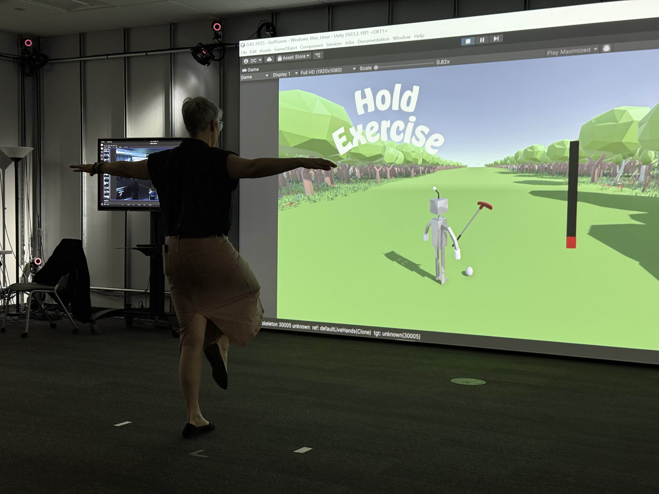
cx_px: 330
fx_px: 914
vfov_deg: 30.3
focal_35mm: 48
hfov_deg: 39.7
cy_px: 247
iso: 160
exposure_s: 1/60
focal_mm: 6.76
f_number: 1.78
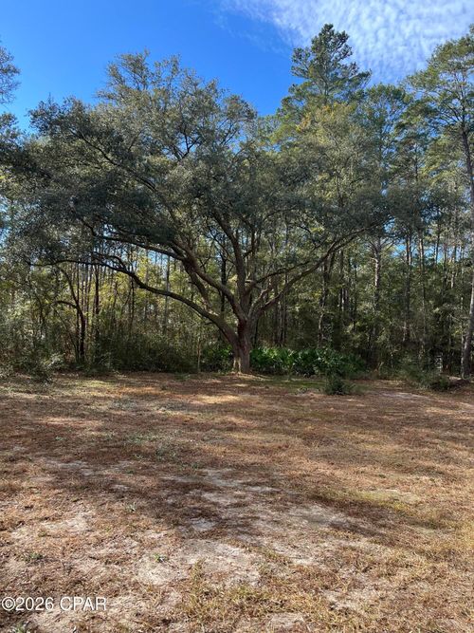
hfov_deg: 53.0
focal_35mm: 26
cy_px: 316
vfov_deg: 67.3
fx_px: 475
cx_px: 237
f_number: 1.5
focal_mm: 5.7
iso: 50
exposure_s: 1/1395
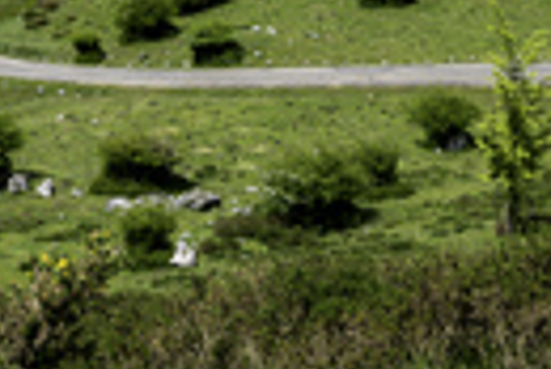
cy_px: -227
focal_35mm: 85
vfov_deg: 14.7
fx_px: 1302
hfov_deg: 23.5
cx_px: 102
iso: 100
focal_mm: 24
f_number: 5
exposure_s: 1/800
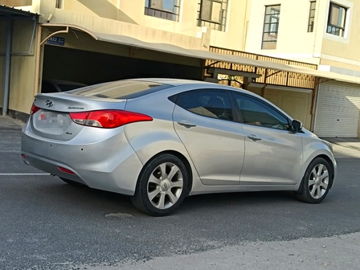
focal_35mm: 49
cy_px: 137
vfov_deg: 29.7
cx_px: 178
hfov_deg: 38.9
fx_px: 510
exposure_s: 1/241
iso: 100
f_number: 1.75
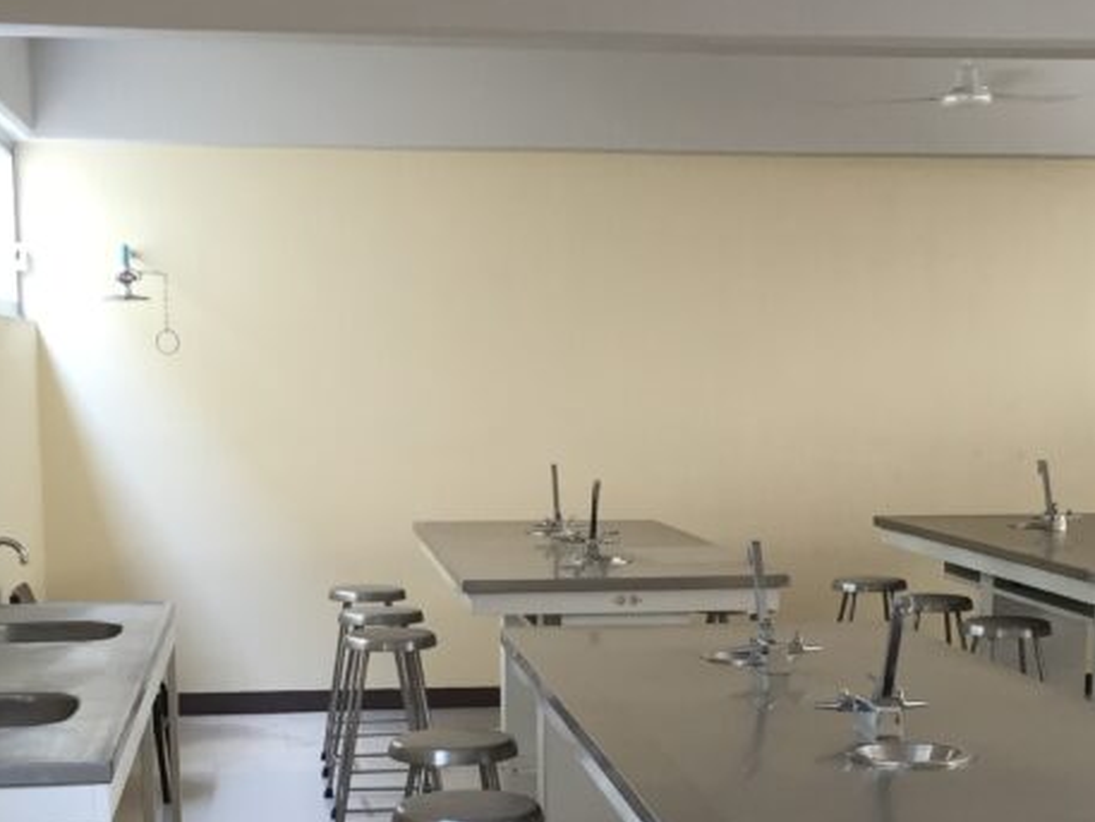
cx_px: 604
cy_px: 676
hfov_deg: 29.8
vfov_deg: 22.3
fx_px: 2057
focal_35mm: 65
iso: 32
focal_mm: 4.15
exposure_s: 1/30
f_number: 2.2
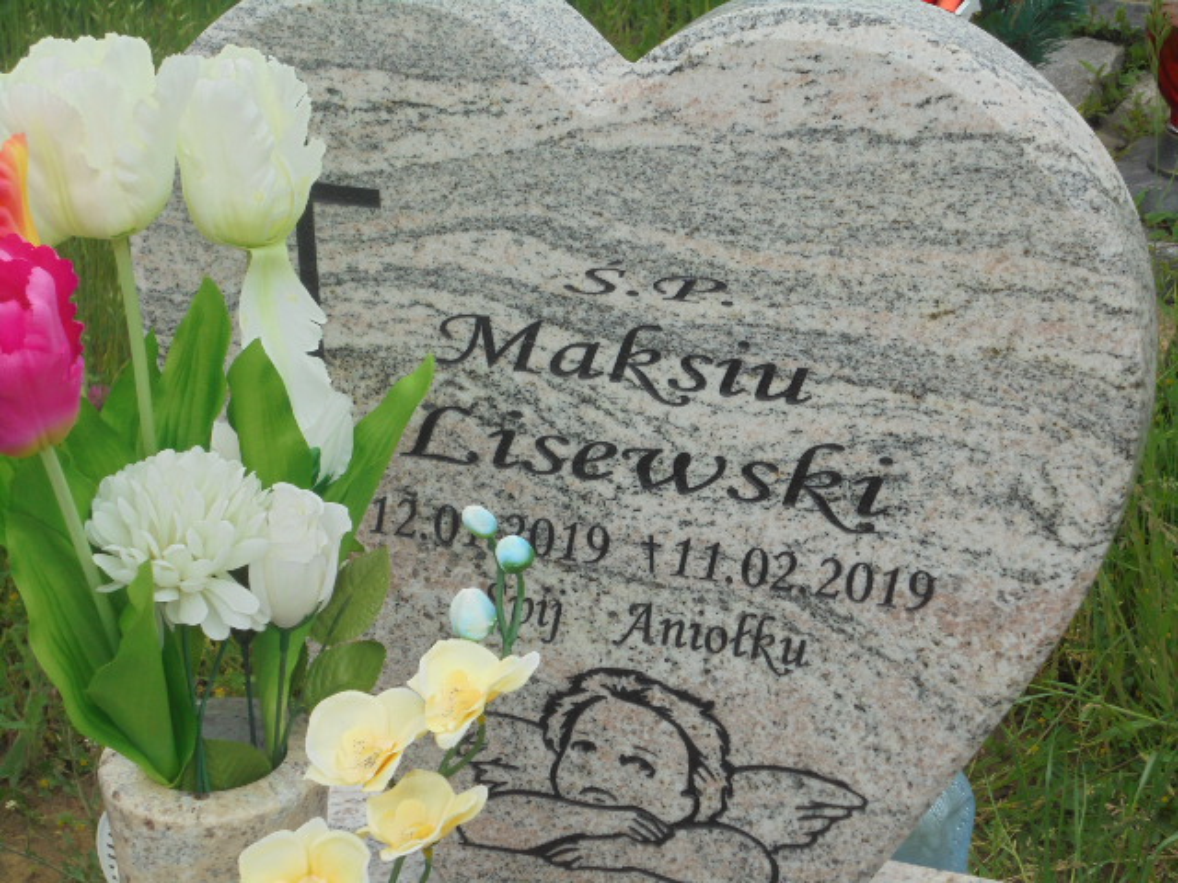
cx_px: 589
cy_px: 442
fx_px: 2825
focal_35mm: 83
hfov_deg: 23.6
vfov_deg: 17.8
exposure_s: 1/60
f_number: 6.7
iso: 100
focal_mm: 14.9
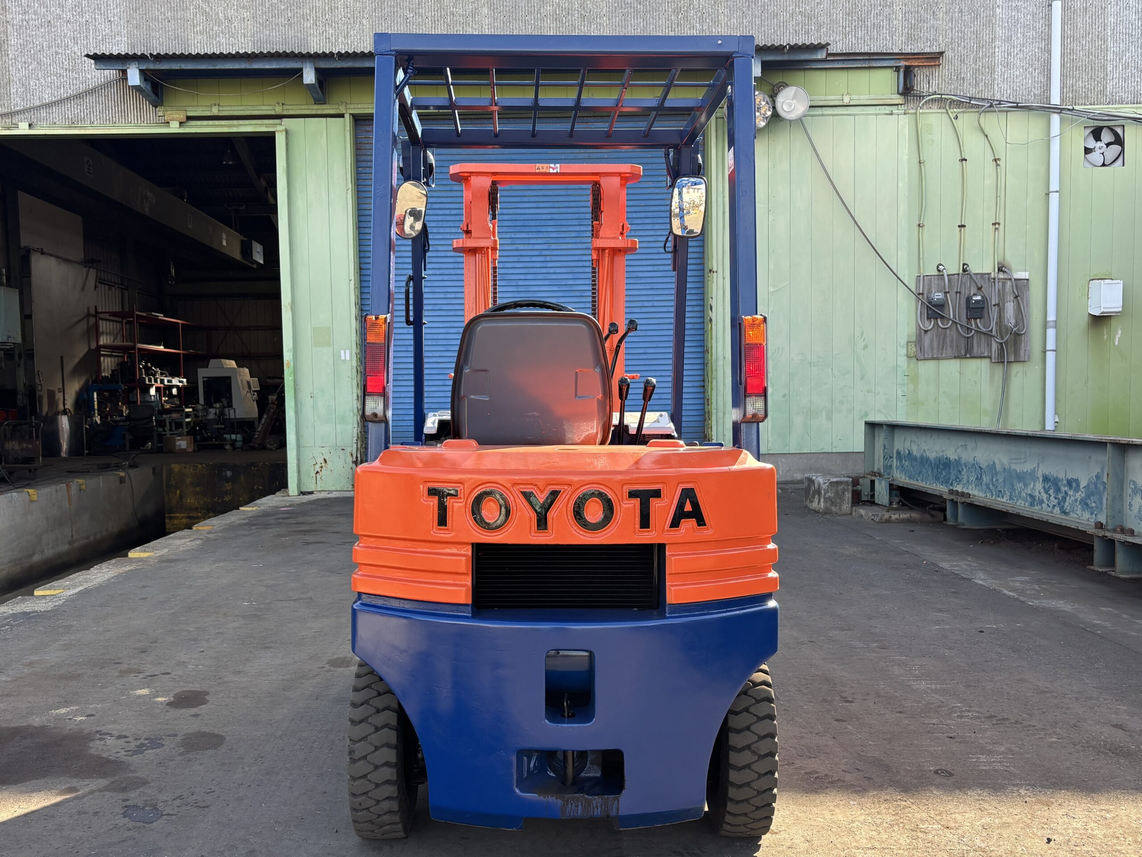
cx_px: 571
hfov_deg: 67.3
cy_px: 428
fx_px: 858
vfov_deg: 53.1
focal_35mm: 26
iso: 50
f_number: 1.6
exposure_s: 1/397
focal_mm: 5.96
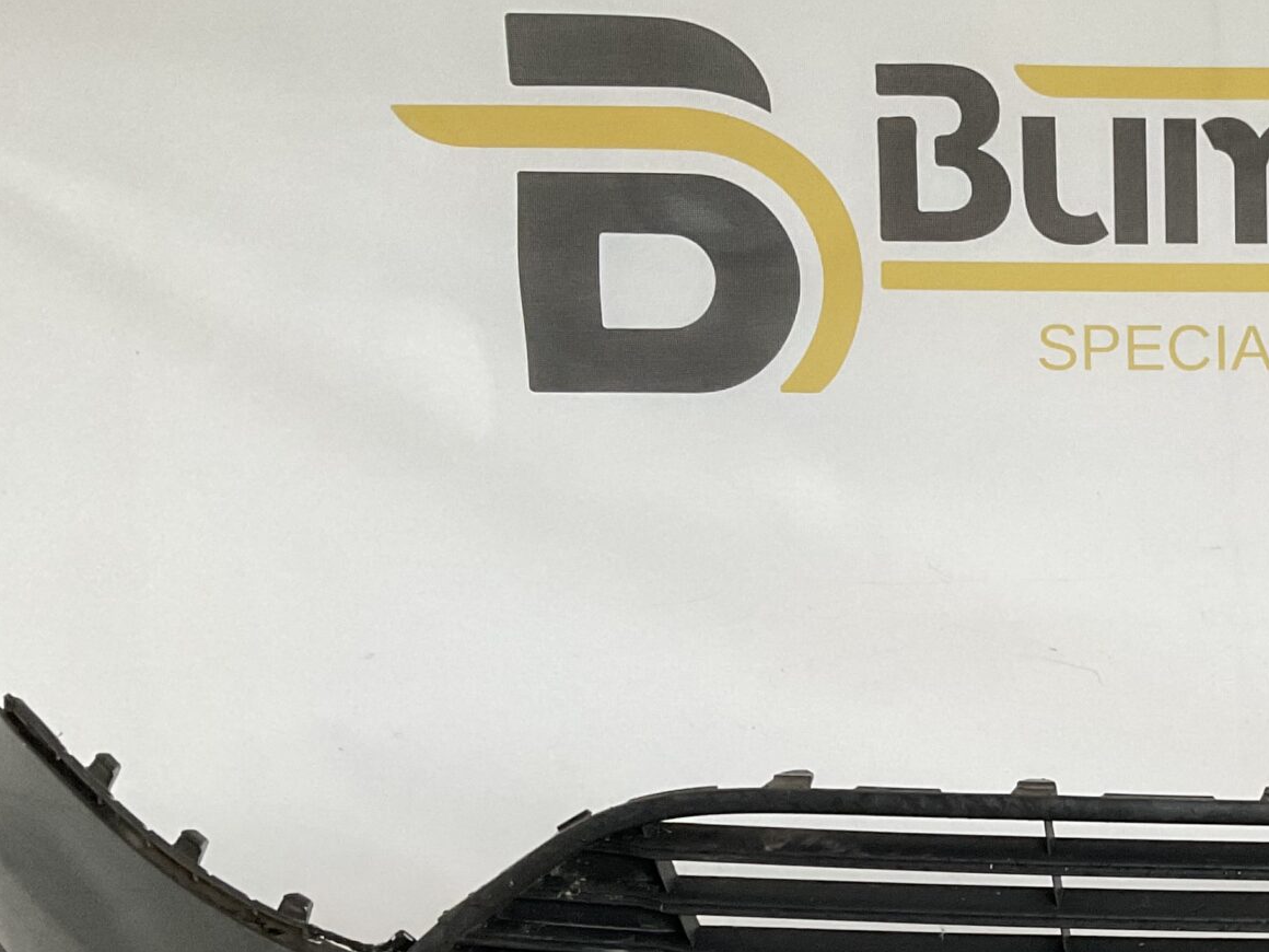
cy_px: 901
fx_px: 2346
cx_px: 1308
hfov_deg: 28.2
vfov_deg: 22.2
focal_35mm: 64
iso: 125
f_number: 1.8
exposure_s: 1/60
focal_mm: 3
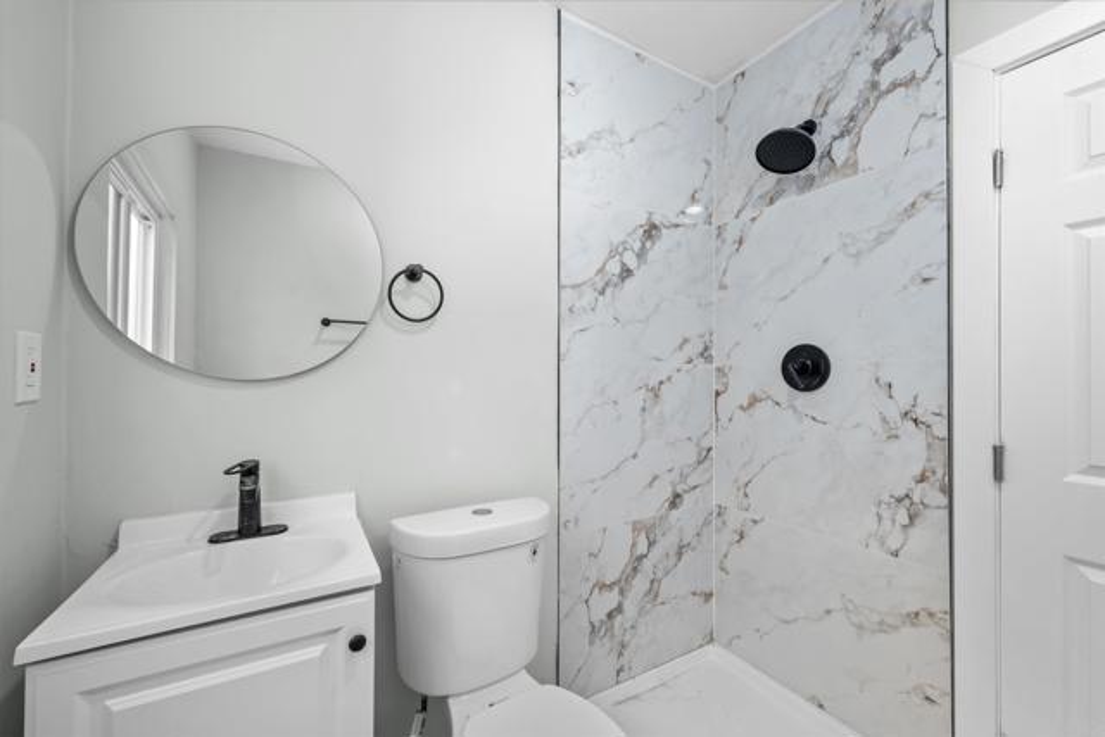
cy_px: 368
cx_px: 552
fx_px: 445
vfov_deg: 79.3
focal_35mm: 14
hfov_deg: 102.3
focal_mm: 14.5
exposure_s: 1/1.25
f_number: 8
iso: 100
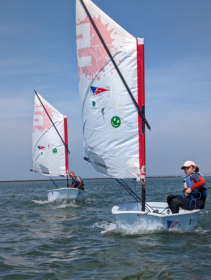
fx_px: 397
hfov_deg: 29.7
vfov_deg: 38.9
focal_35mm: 49
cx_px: 106
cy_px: 140
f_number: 1.68
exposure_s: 1/1835
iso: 17
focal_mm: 6.9
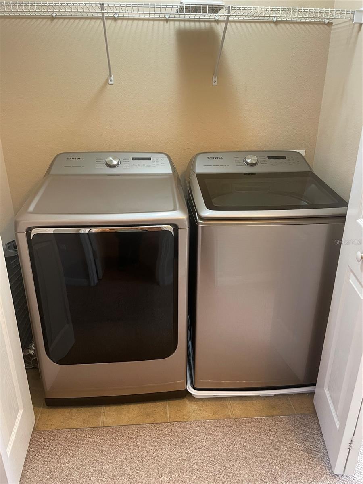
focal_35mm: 26
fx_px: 364
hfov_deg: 53.1
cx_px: 182
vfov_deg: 67.3
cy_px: 242
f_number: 1.6
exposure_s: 1/60
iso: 250
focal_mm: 4.2
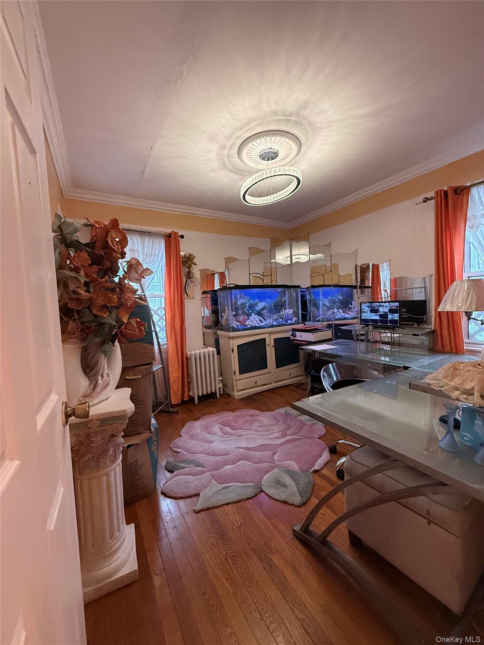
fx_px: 261
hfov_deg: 85.7
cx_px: 242
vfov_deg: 102.1
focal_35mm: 14
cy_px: 322
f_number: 2.2
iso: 640
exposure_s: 1/120
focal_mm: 2.22
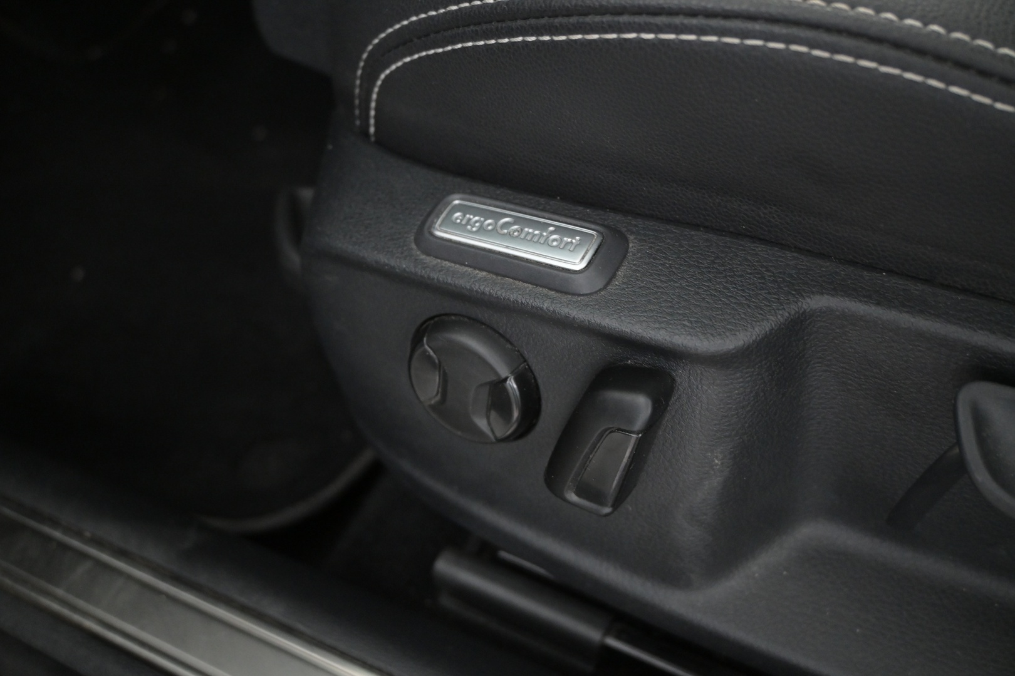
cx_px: 508
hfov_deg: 58.3
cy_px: 338
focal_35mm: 32
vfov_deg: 40.8
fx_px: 909
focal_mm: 21.5
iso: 2800
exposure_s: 1/30
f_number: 4
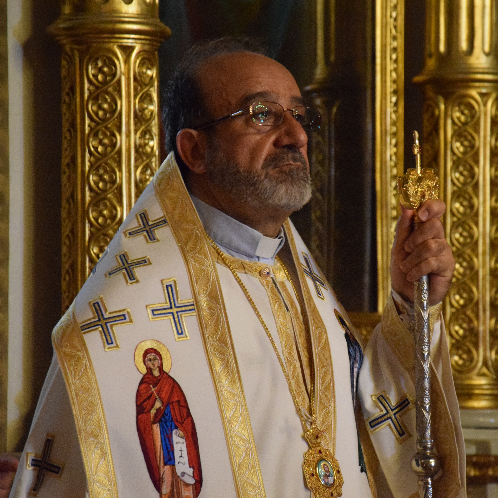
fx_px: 3282
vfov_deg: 8.7
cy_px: 250
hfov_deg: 8.7
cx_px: 292
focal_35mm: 202
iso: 6400
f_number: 5.6
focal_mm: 105
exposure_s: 1/50
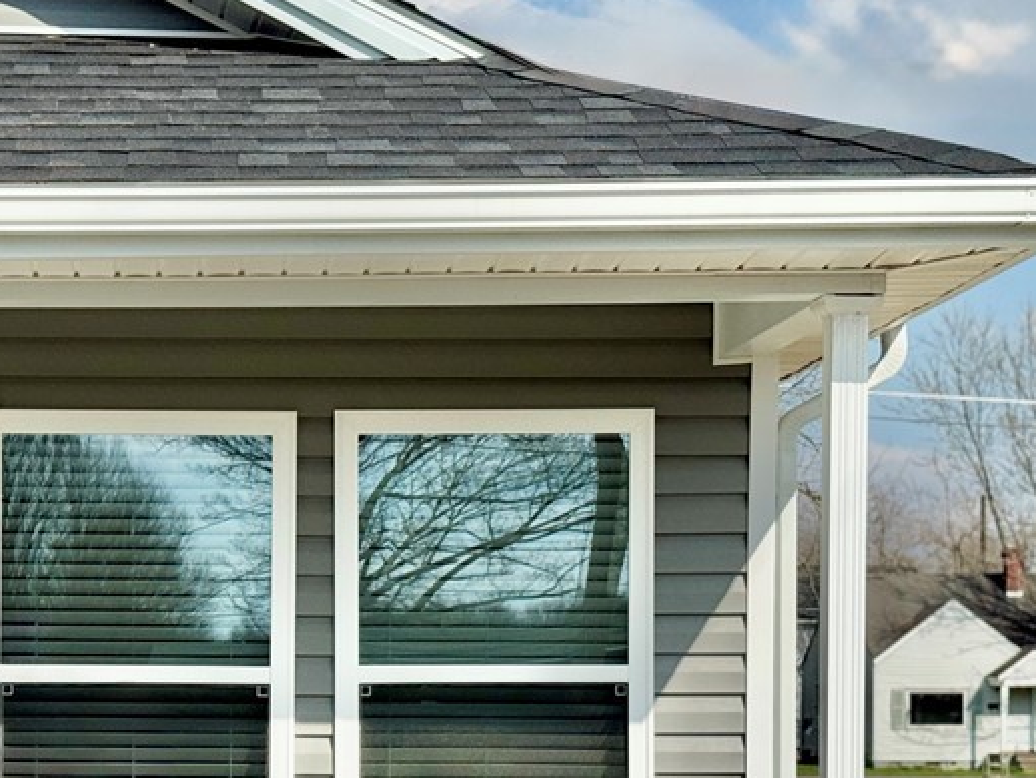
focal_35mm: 95
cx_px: 116
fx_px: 2844
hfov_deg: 20.3
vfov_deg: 15.4
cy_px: 724
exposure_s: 1/10526
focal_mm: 6.76
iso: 64
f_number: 1.78
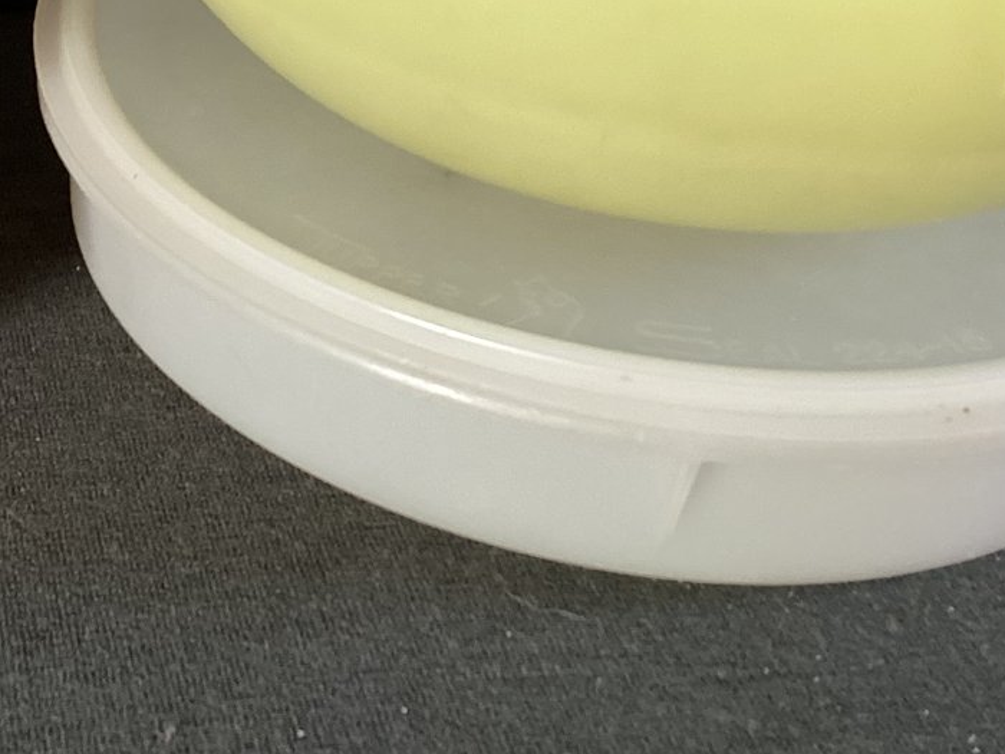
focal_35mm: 67
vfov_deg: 21.6
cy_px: 146
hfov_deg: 27.6
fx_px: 1945
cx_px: 41
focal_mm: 3.3
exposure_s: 1/50
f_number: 2.4
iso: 160
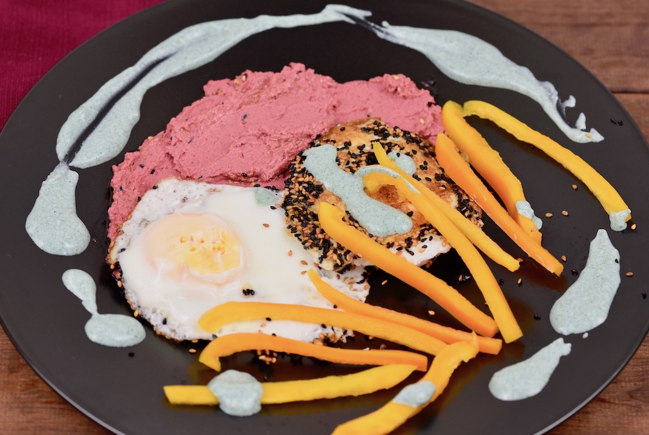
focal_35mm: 158
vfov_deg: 8.7
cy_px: 218
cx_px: 324
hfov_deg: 13.0
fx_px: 2843
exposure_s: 1/100
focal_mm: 105
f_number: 5
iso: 400
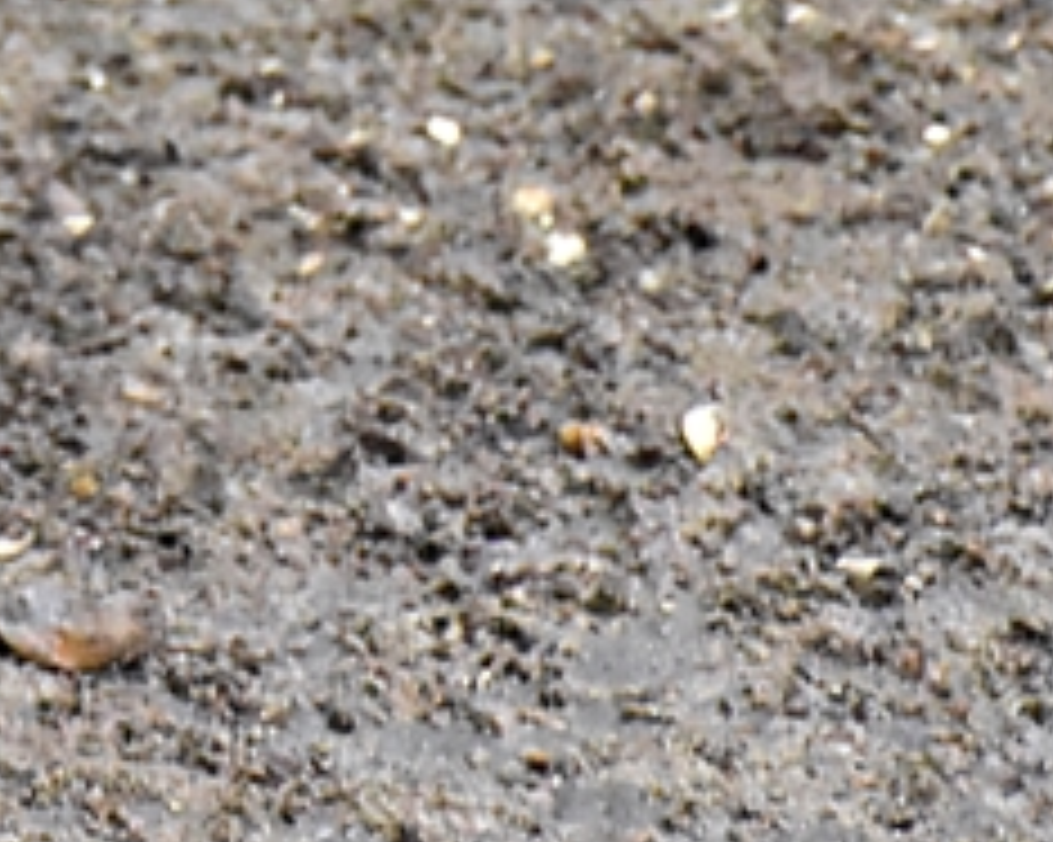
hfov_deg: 3.1
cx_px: -580
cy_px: -421
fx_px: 19189
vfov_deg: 2.5
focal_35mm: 616
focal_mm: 100
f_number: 5.6
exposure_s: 1/125
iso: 11400
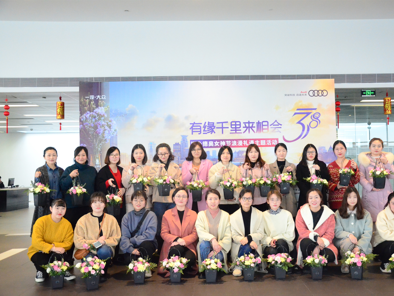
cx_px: 225
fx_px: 473
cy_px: 151
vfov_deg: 34.7
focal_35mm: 42
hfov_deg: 45.1
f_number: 4.5
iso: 5000
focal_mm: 25
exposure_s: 1/250
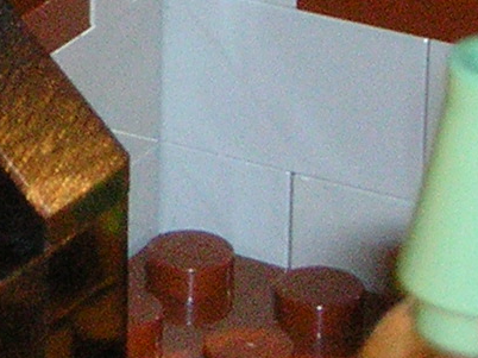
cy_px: 0
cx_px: -61
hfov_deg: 4.6
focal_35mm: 430
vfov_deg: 3.5
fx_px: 5934
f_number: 9.4
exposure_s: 1.5
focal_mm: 14.1
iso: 200
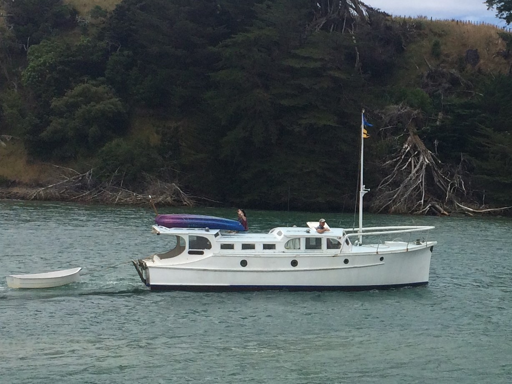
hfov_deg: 61.7
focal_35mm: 29
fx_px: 429
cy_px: 192
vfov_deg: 48.2
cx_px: 256
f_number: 2.2
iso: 32
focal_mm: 4.15
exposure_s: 1/5128
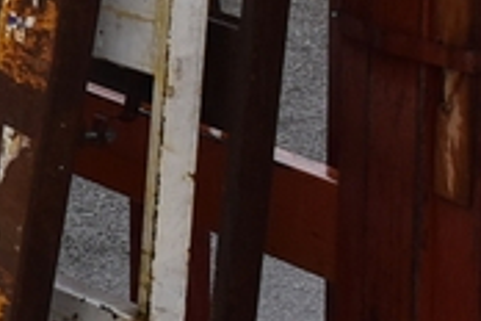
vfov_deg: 5.1
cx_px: -744
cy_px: -185
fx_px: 3594
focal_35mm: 269
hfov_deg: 7.1
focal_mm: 26
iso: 400
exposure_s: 1/125
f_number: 5.6
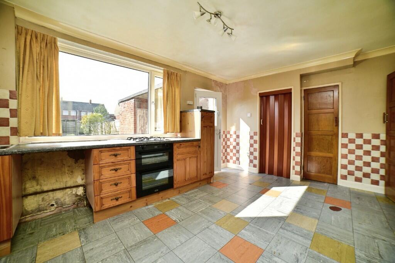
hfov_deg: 104.2
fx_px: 154
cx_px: 198
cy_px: 132
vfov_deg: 81.2
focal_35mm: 14
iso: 320
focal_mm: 14
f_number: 8
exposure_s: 1/200
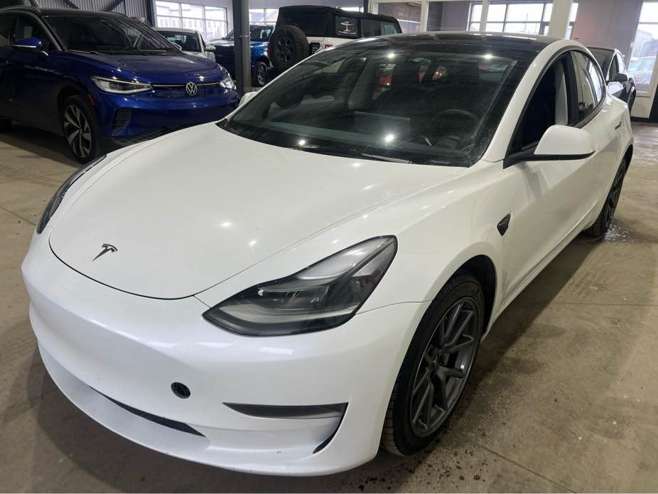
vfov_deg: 53.1
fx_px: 494
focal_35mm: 26
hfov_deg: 67.3
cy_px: 247
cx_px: 329
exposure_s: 1/120
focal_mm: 5.7
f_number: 1.5
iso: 40
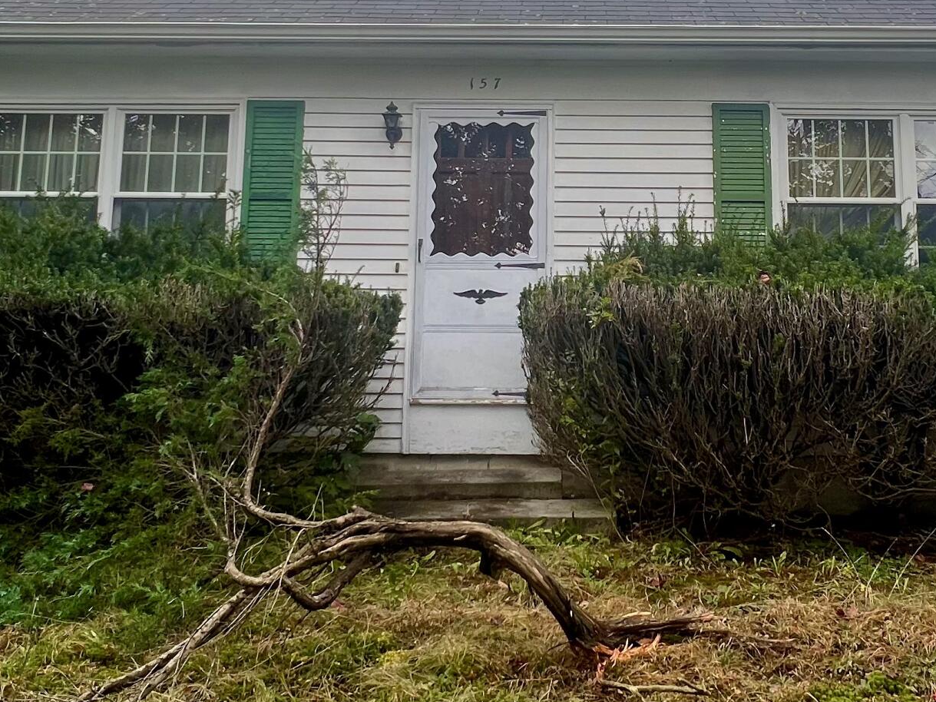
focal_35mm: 32
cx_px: 561
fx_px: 865
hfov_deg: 56.4
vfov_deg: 43.5
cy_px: 234
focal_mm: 1.57
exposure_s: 1/330
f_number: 1.8
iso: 32
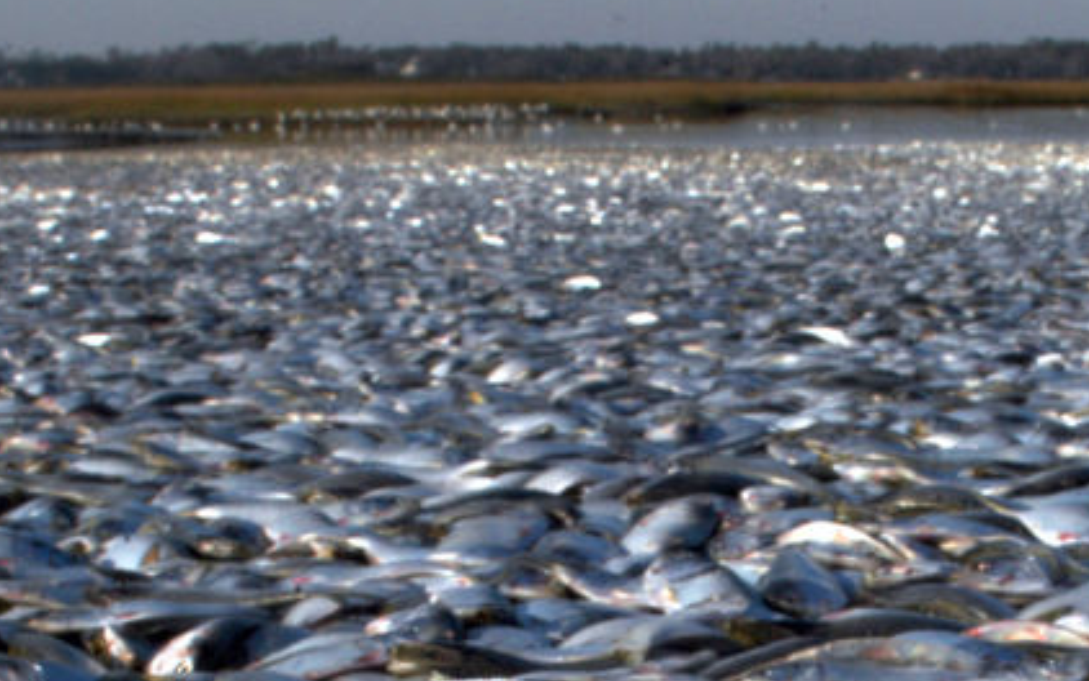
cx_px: 792
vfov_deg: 14.2
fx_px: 2642
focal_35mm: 89
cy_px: 837
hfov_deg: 23.1
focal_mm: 24
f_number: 22
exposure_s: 1/100
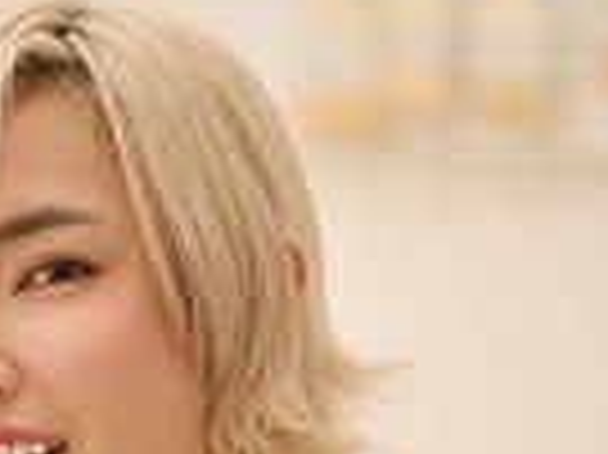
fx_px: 13495
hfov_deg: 2.6
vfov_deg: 1.9
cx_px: -180
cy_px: 764
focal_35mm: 769
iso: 400
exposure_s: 1/200
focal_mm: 180
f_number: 2.8
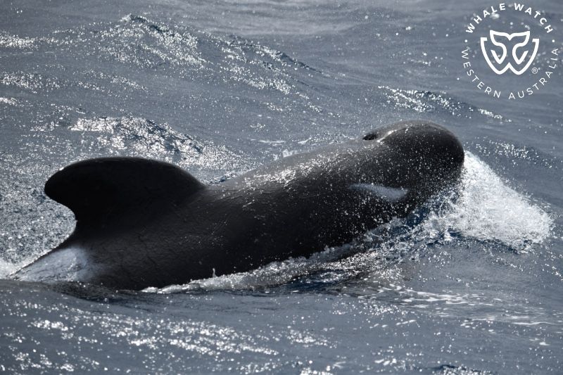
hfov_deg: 5.3
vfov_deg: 3.5
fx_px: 6098
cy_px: 188
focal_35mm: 390
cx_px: 282
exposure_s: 1/8000
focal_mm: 390
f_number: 6
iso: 720
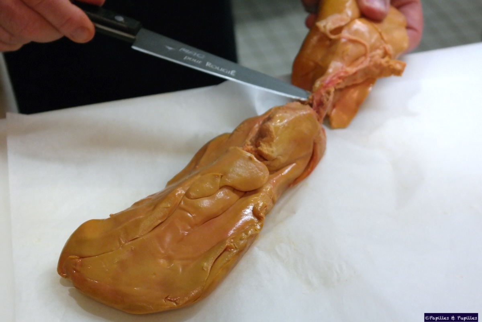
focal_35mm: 77
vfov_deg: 17.7
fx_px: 1031
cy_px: 161
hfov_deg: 26.3
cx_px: 241
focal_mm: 50
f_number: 5.6
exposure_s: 1/80
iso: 1600
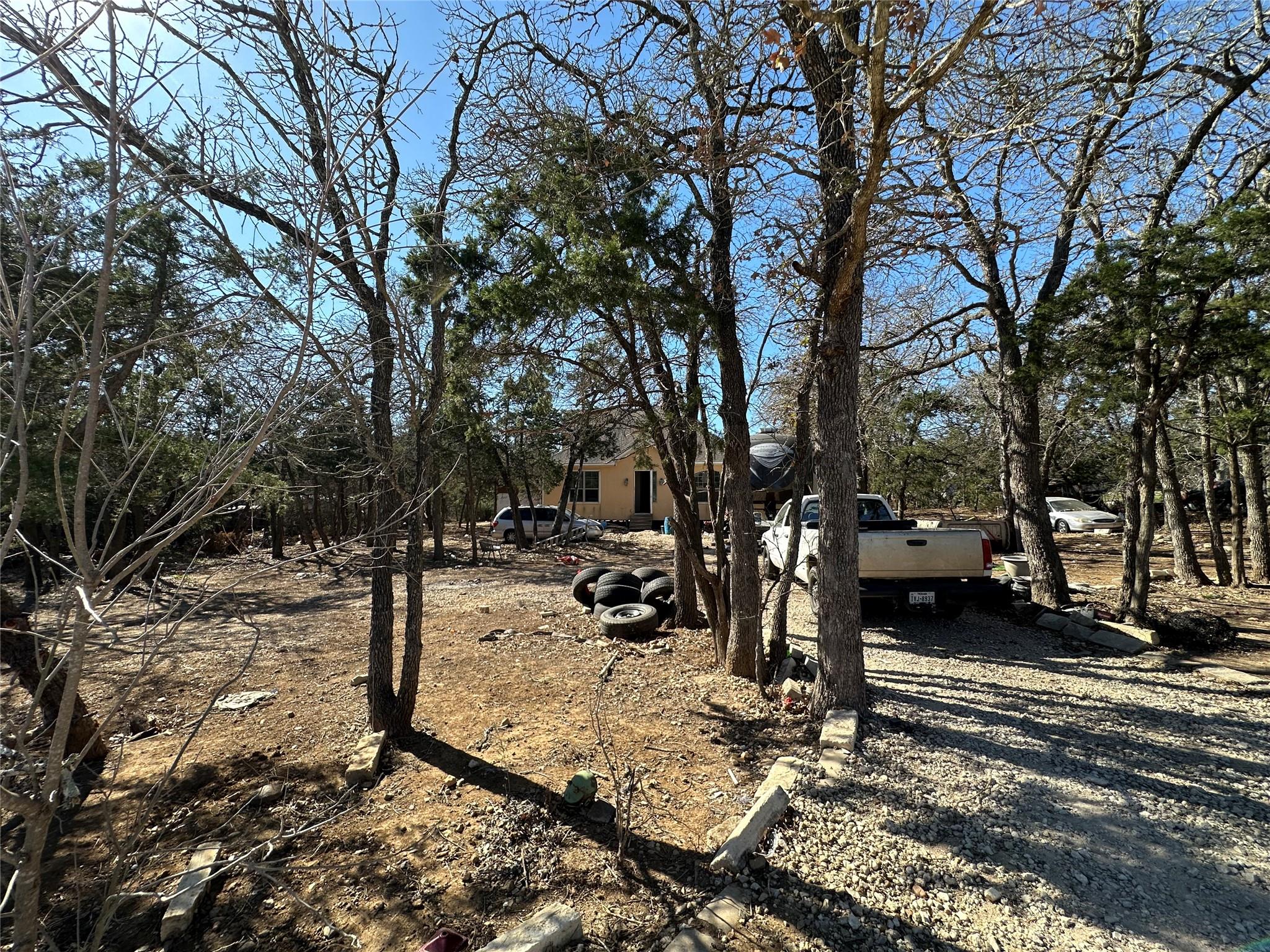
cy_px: 476
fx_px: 514
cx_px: 635
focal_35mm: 14
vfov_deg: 85.7
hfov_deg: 102.1
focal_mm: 2.22
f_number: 2.2
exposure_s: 1/686
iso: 40
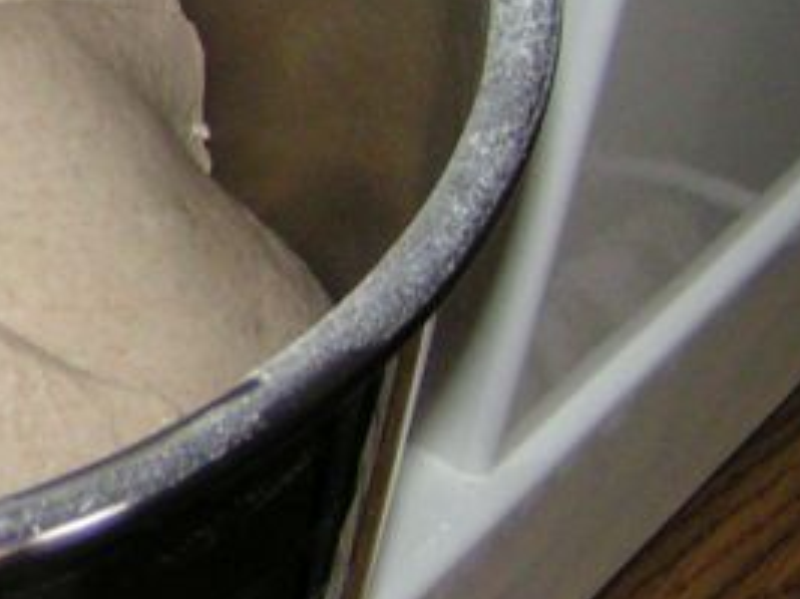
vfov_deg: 10.2
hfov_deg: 12.6
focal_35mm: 143
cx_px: -644
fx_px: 3302
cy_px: -42
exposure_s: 1/40
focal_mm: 5.8
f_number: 2.8
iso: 200
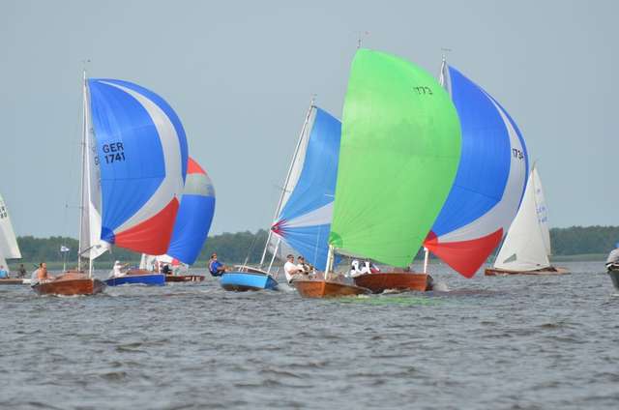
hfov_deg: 4.6
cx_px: 310
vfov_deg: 3.0
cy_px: 205
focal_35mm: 450
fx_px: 7722
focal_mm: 300
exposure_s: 1/1600
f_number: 6.3
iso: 400
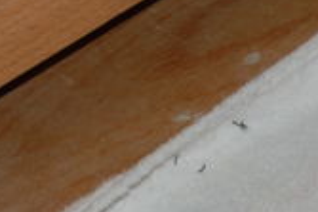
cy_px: 350
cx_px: 263
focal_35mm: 317
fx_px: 2797
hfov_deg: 6.5
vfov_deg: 4.3
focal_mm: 55
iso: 400
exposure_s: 1/60
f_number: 5.6
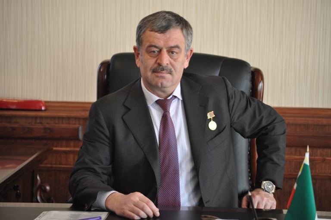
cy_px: 110
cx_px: 166
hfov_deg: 15.2
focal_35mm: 135
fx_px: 1240
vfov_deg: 10.1
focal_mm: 90
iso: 640
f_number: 4.5
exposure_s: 1/60
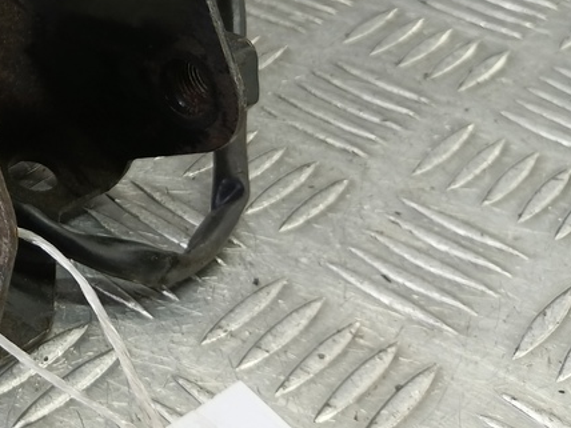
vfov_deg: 24.8
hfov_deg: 30.1
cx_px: -104
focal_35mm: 55
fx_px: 907
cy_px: -41
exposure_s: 1/50
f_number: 1.6
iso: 176
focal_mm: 4.11
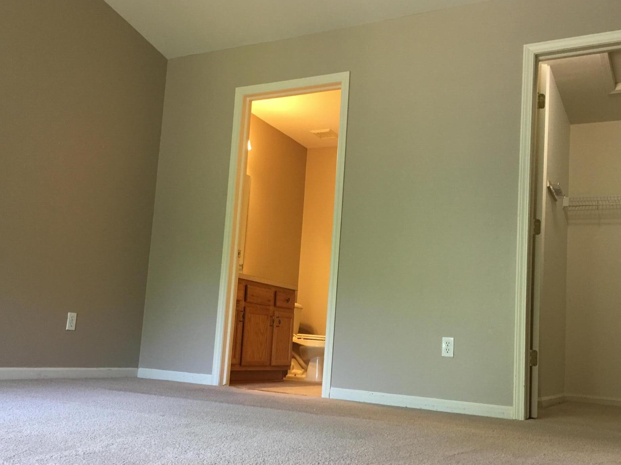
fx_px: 664
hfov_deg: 50.1
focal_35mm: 37
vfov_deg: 38.6
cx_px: 289
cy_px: 268
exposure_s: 1/15
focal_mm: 4.15
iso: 50
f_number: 2.2
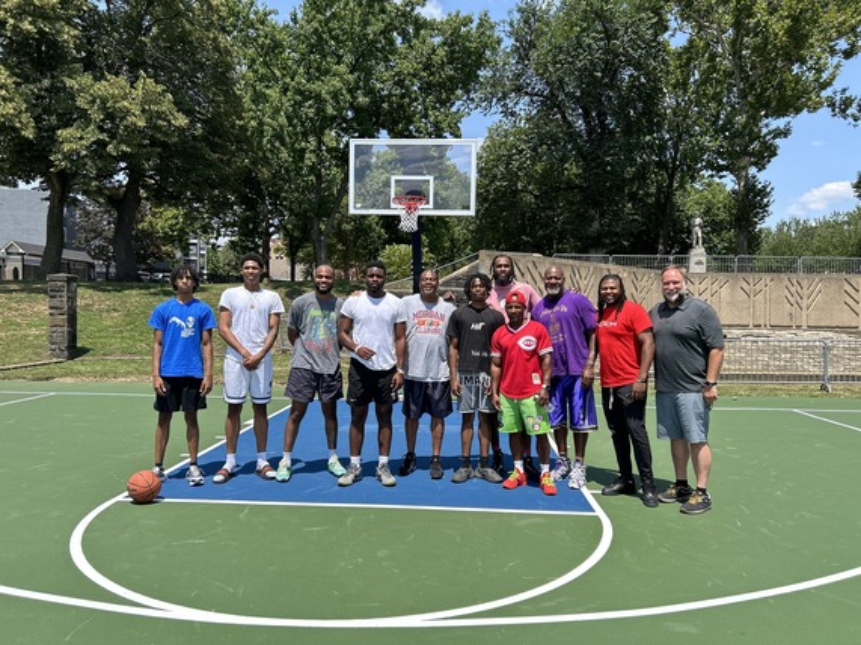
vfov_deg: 53.0
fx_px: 647
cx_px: 430
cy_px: 322
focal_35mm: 26
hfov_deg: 67.3
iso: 50
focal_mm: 5.7
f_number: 1.5
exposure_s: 1/2695
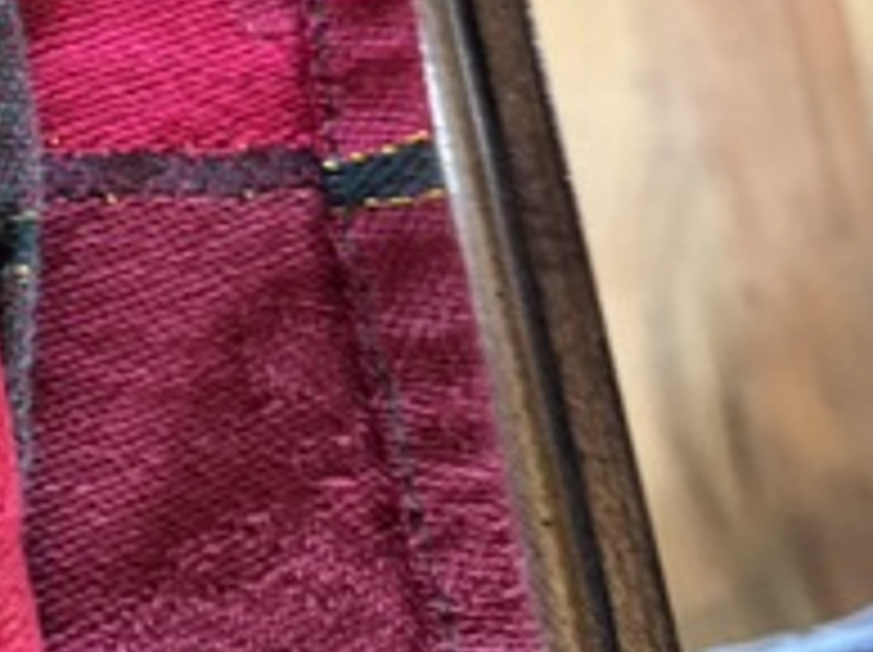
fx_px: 2494
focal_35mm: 99
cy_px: -45
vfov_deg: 14.6
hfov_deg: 16.6
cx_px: -702
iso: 640
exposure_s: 1/60
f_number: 1.78
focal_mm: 6.76
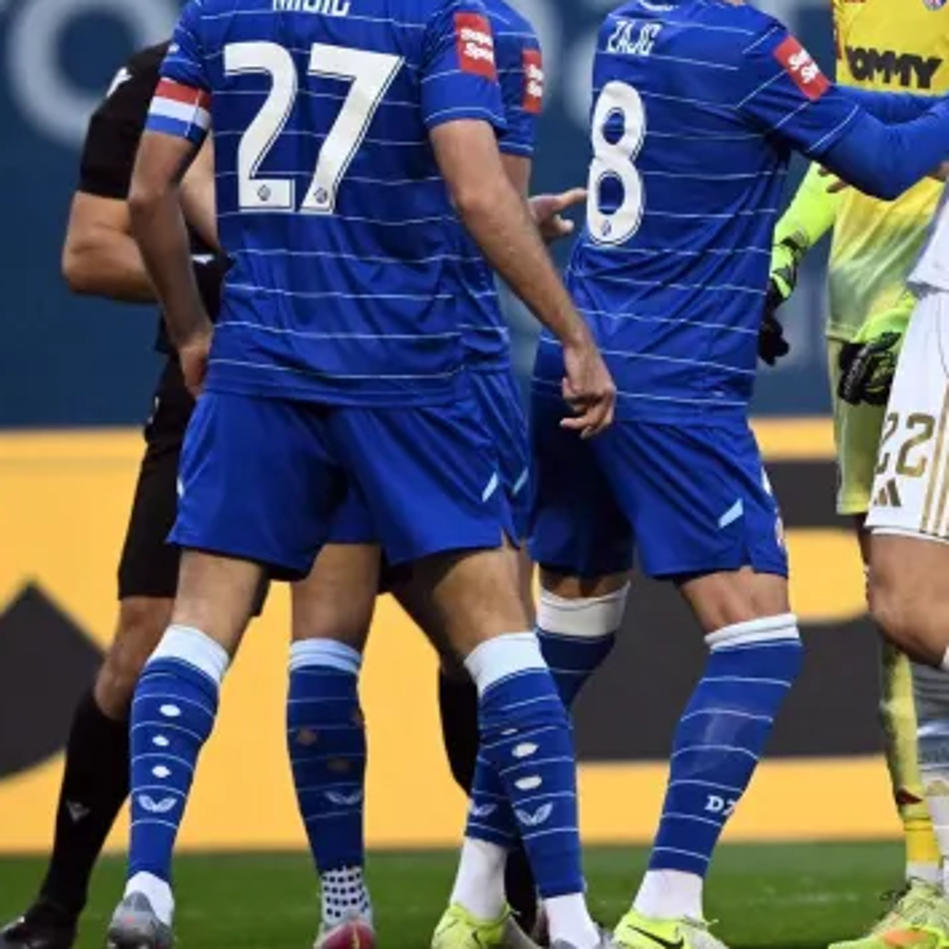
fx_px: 22642
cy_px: 346
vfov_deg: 2.4
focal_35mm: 730
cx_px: 895
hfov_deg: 2.4
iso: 5000
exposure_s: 1/2500
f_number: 4
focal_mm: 400
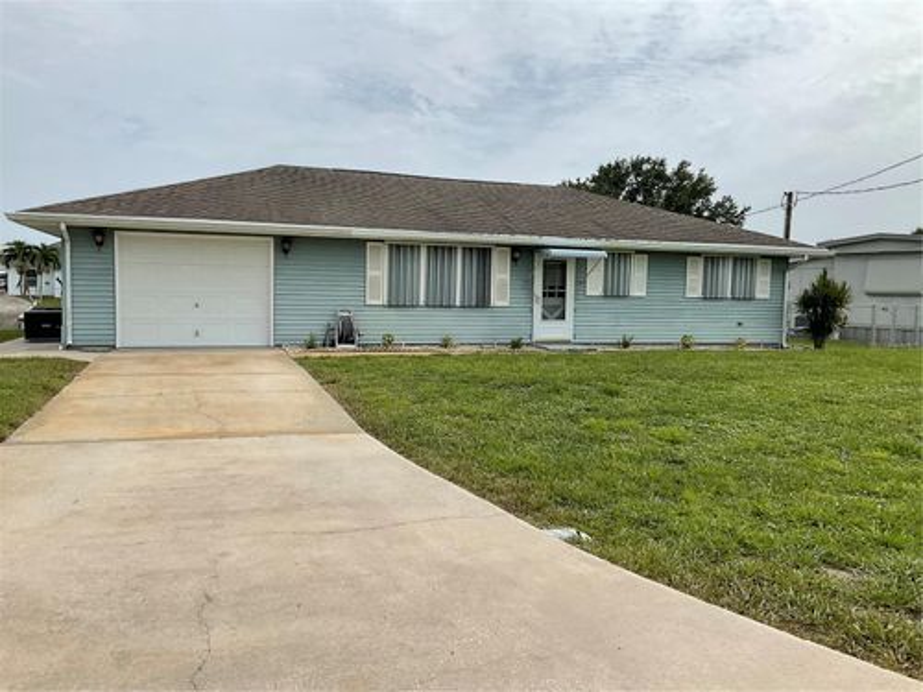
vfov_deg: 48.2
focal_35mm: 29
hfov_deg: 61.7
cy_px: 346
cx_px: 462
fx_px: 773
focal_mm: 3
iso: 16
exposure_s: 1/3534
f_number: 1.8
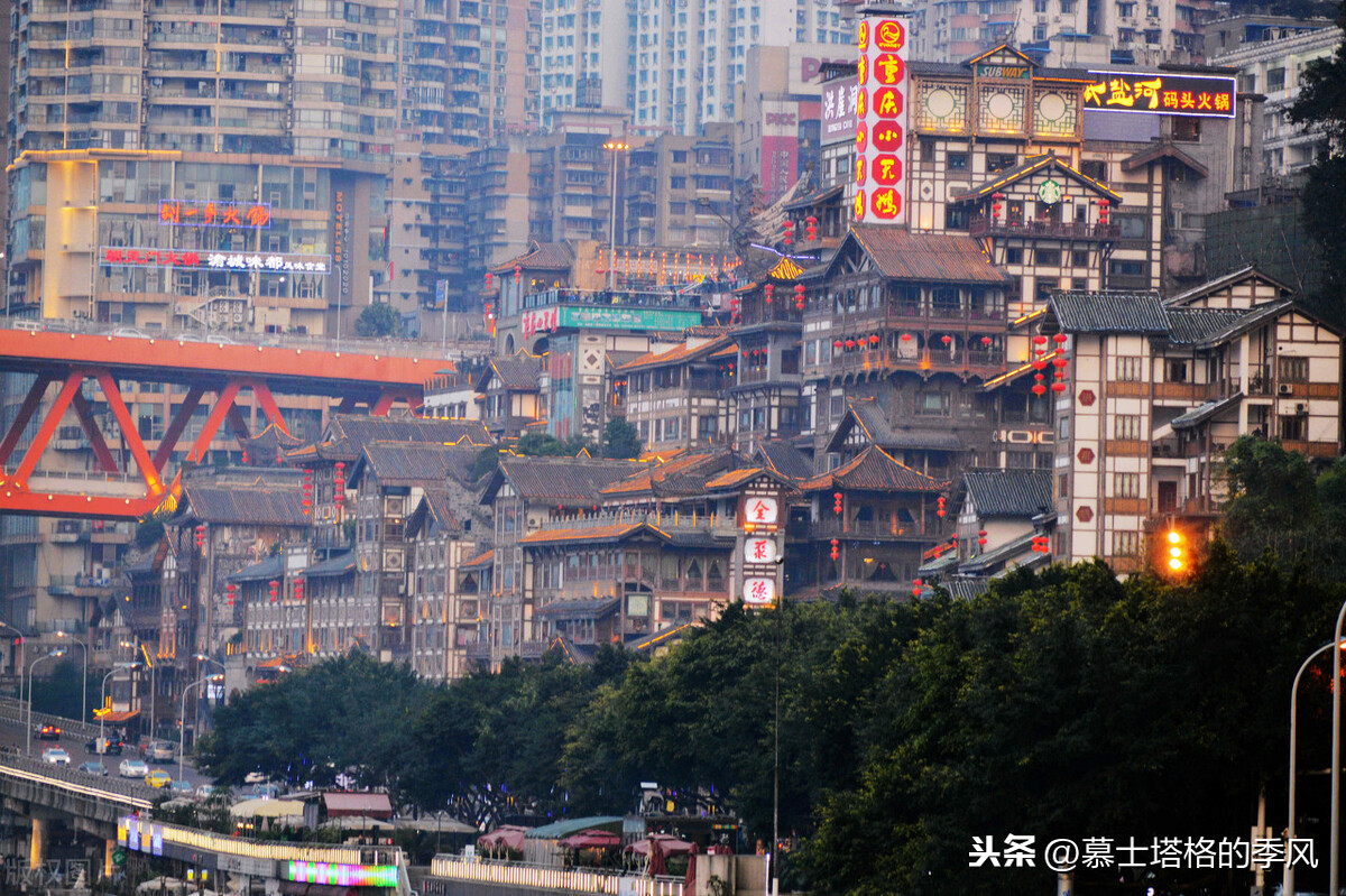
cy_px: 448
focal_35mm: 188
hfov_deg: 11.0
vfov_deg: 7.3
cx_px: 673
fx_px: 7007
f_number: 4.8
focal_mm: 125
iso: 400
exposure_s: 1/100
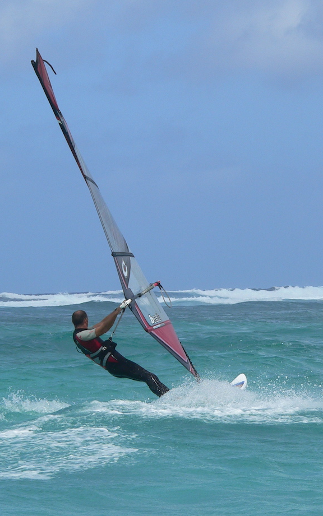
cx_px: 133
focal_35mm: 215
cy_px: 249
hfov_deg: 6.1
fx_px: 3027
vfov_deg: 9.8
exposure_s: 1/800
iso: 80
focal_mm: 24.3
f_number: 4.6
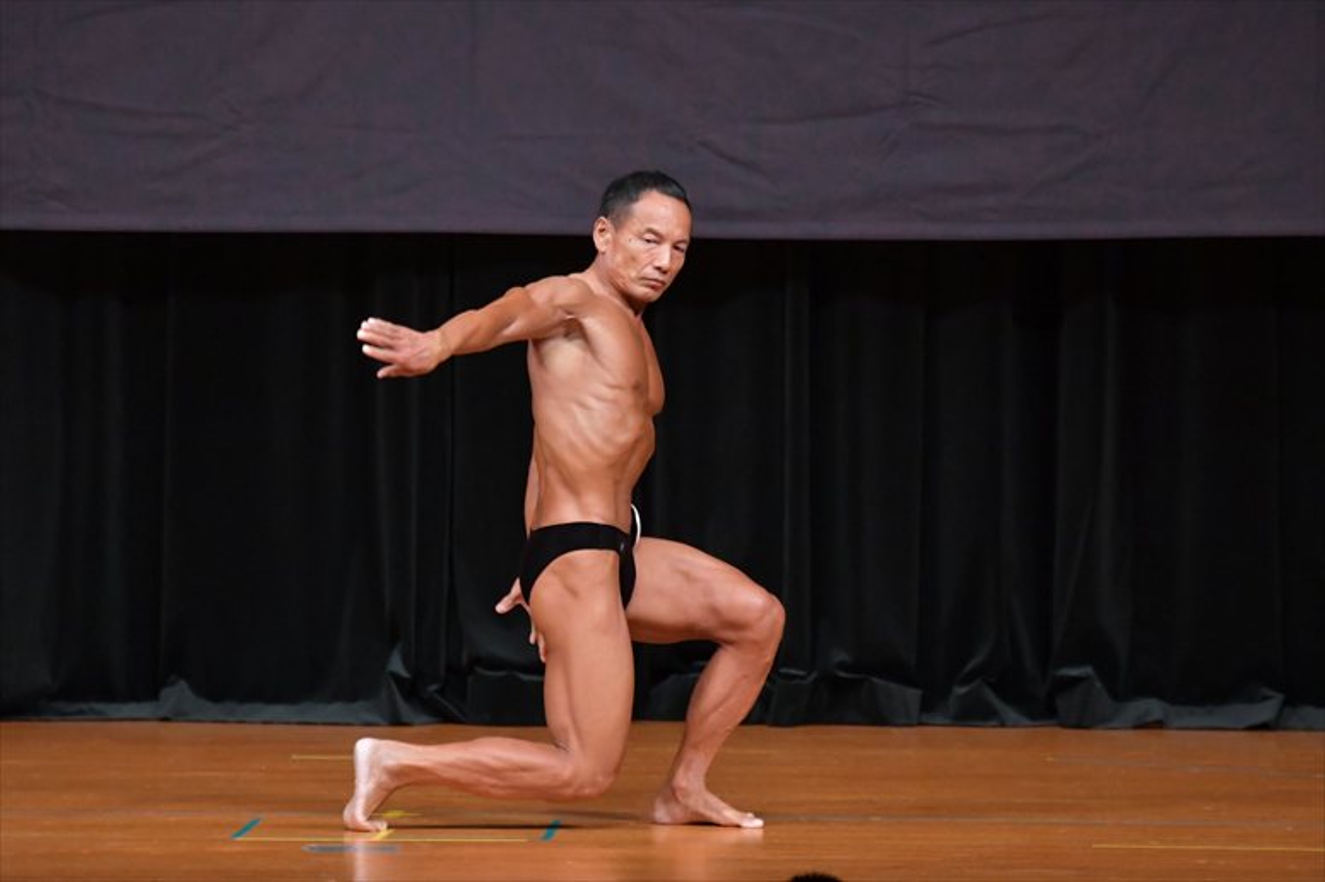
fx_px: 11588
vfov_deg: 4.4
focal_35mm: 315
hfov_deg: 6.5
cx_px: 662
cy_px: 441
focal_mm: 210
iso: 5000
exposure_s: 1/400
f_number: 5.6
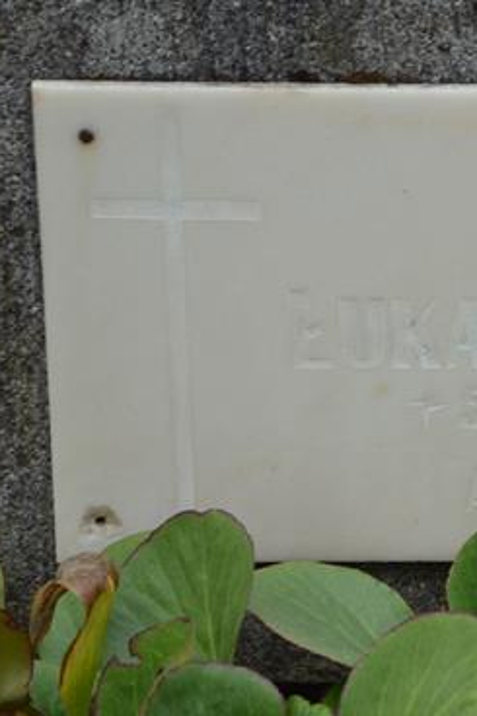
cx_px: 574
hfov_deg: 5.7
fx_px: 4774
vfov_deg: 8.6
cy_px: 321
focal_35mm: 240
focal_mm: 92
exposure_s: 1/125
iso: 180
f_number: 5.6
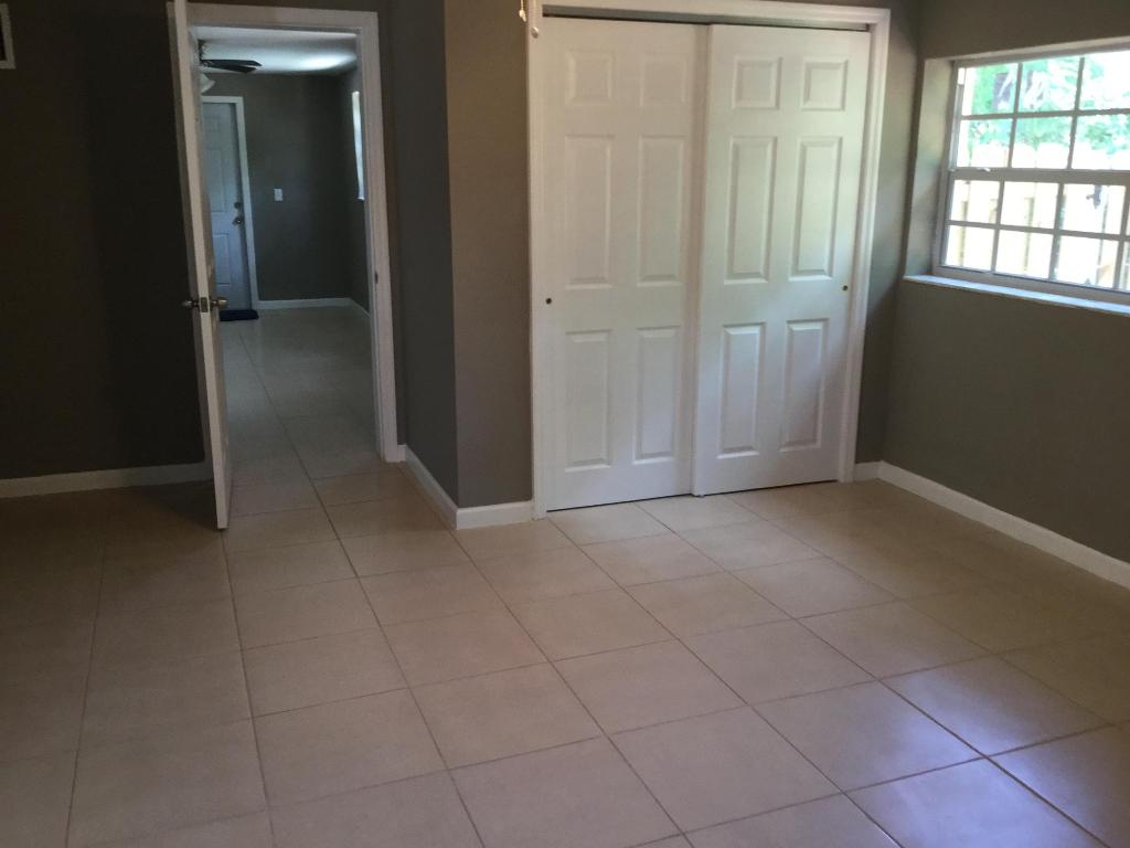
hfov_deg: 58.4
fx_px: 1012
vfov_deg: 45.4
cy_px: 424
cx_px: 565
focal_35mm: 31
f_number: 2.4
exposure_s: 1/30
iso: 100
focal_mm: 3.3
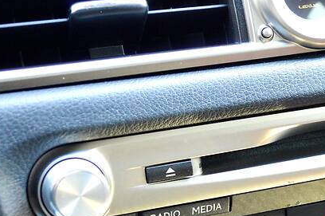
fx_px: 956
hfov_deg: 18.9
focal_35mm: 106
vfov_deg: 12.7
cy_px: 208
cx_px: 308
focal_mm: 36
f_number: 5
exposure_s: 1/60
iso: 1600
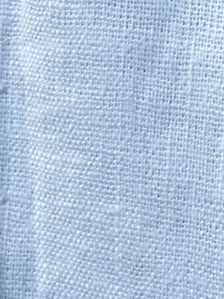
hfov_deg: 5.4
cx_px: -41
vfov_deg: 7.1
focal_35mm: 273
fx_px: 2355
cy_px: -168
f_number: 2
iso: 20
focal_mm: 6
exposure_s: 1/134
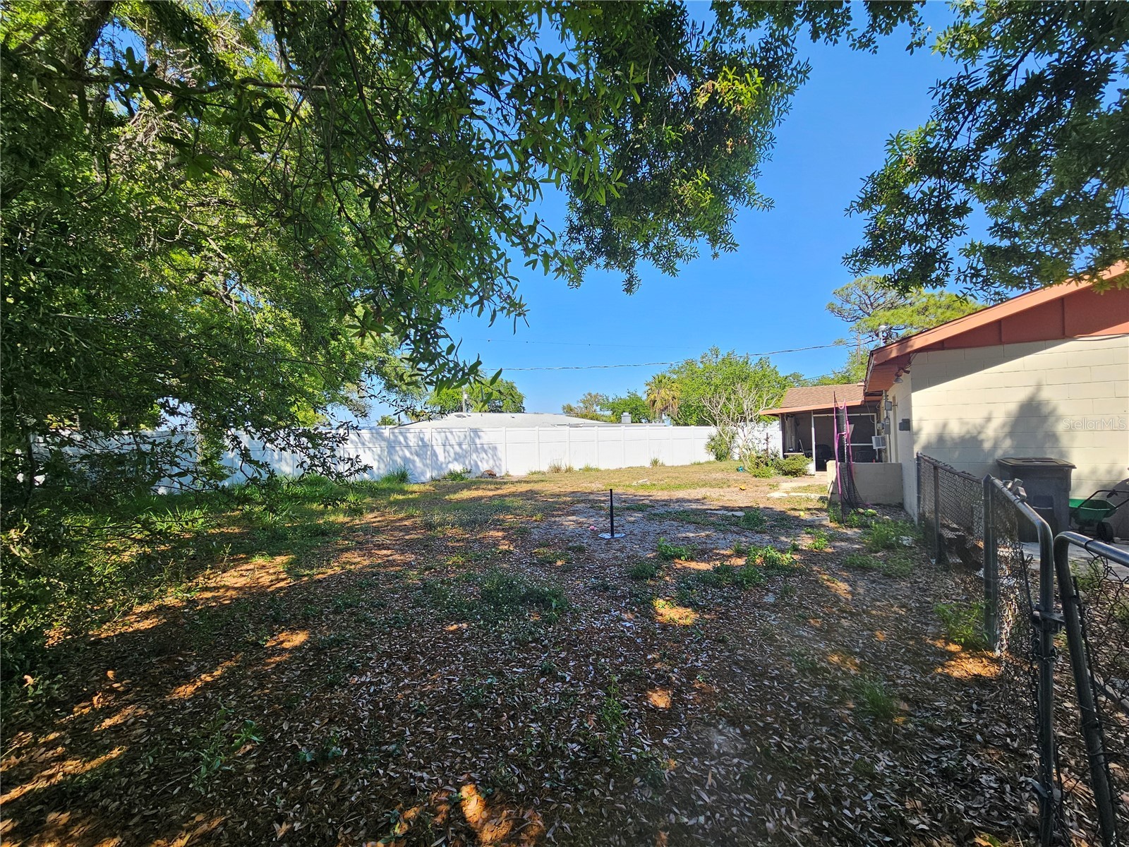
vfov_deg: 89.9
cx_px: 564
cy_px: 424
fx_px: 424
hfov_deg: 106.2
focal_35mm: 13
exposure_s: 1/796
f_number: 2.2
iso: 50
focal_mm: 2.2
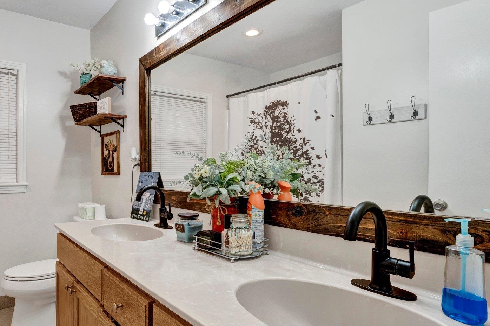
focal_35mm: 22
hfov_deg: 76.1
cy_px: 159
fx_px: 305
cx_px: 183
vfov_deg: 56.3
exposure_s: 1/60
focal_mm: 15.3
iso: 1000
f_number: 8
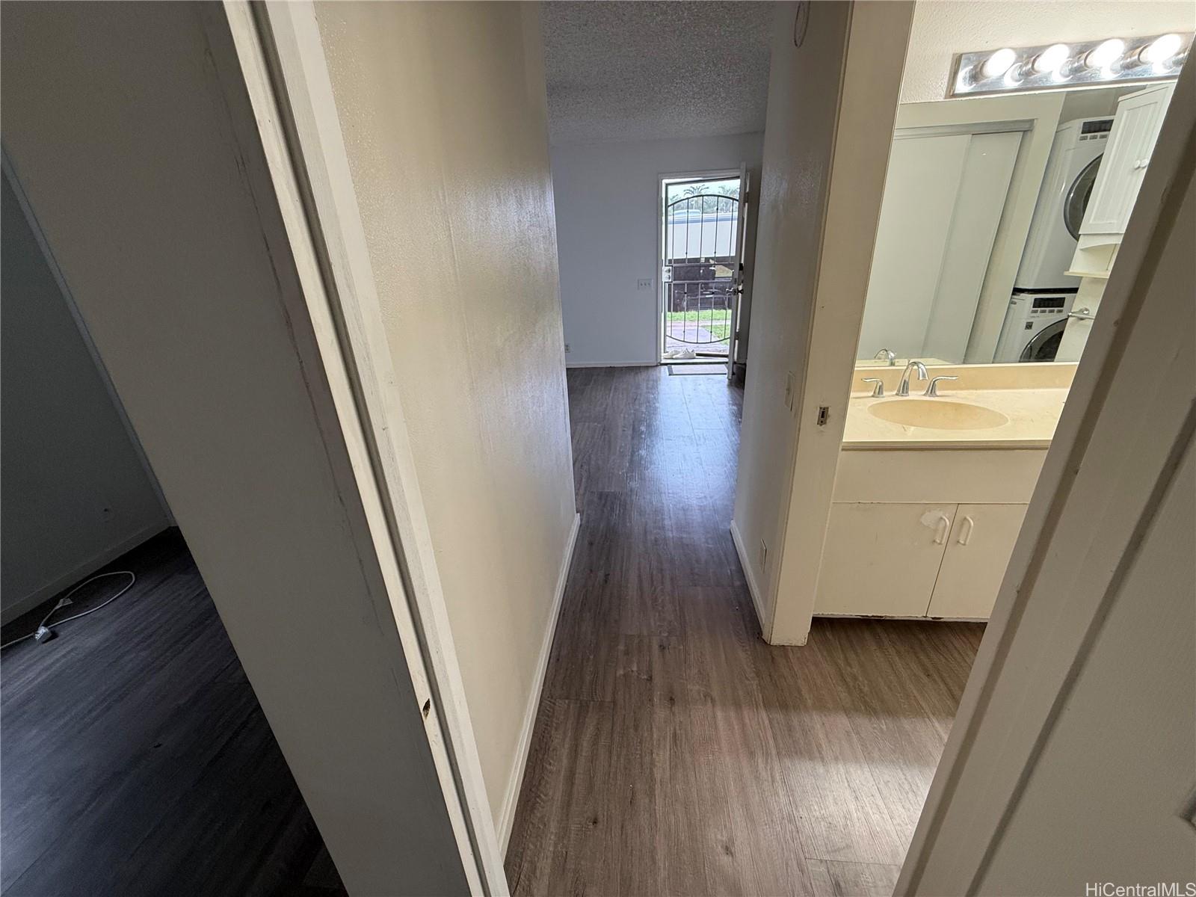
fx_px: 484
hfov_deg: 102.1
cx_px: 598
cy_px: 448
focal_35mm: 14
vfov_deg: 85.7
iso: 160
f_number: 2.2
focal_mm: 2.22
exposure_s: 1/120
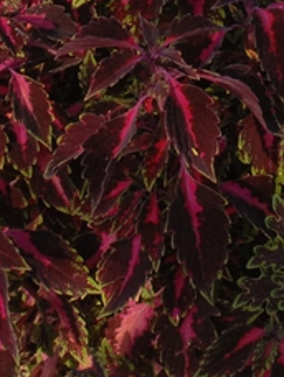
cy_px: -113
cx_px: 205
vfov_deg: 10.7
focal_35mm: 181
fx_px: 1978
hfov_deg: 8.2
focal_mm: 28
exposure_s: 1/250
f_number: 8
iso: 400
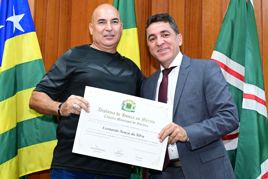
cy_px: 82
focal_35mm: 82
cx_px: 128
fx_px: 611
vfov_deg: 16.7
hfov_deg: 24.7
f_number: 4
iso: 4000
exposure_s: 1/125
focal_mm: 48
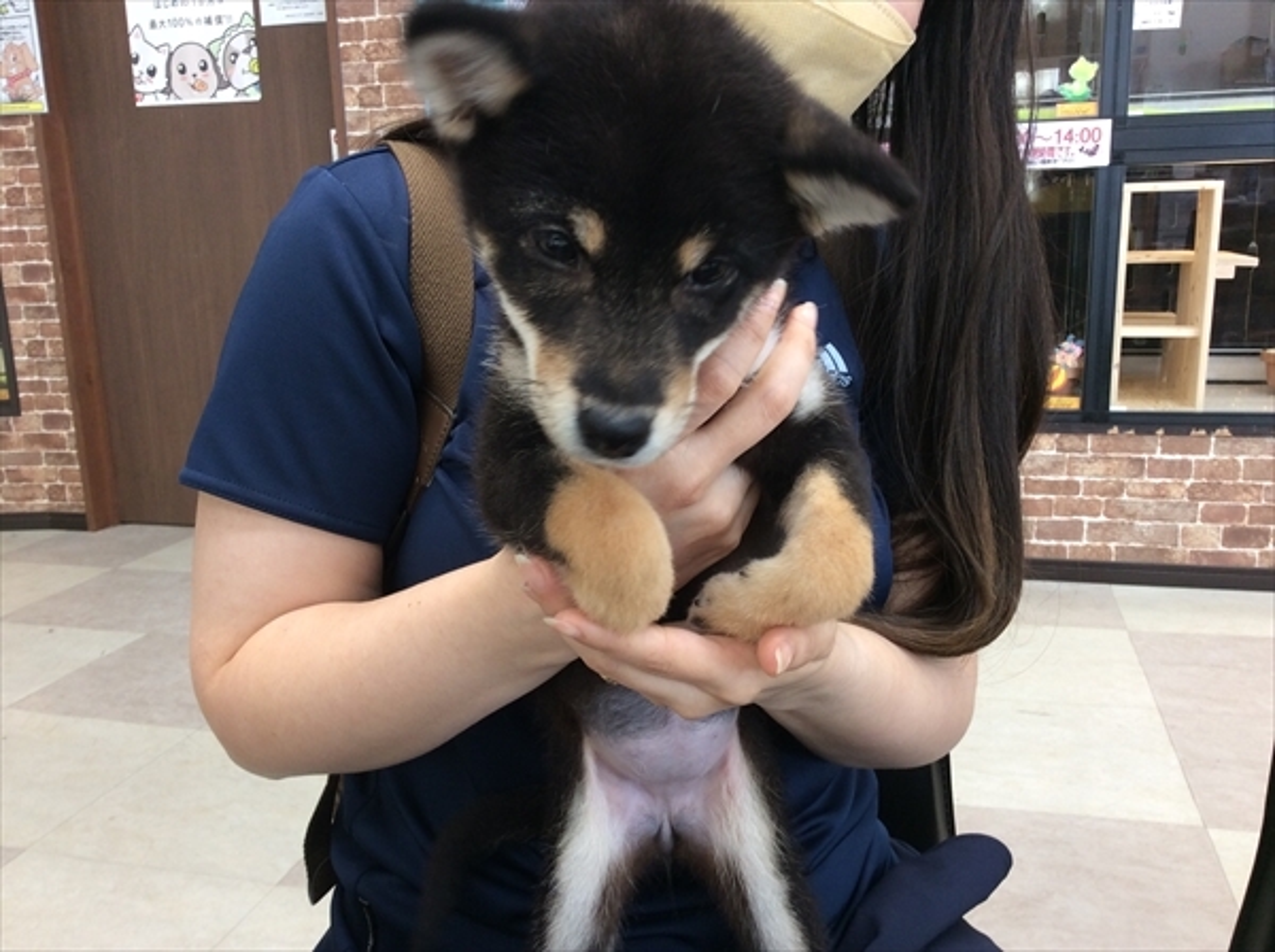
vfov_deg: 44.0
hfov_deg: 56.9
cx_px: 638
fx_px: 1177
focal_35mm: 32
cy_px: 476
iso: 40
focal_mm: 3.3
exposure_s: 1/24
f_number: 2.4
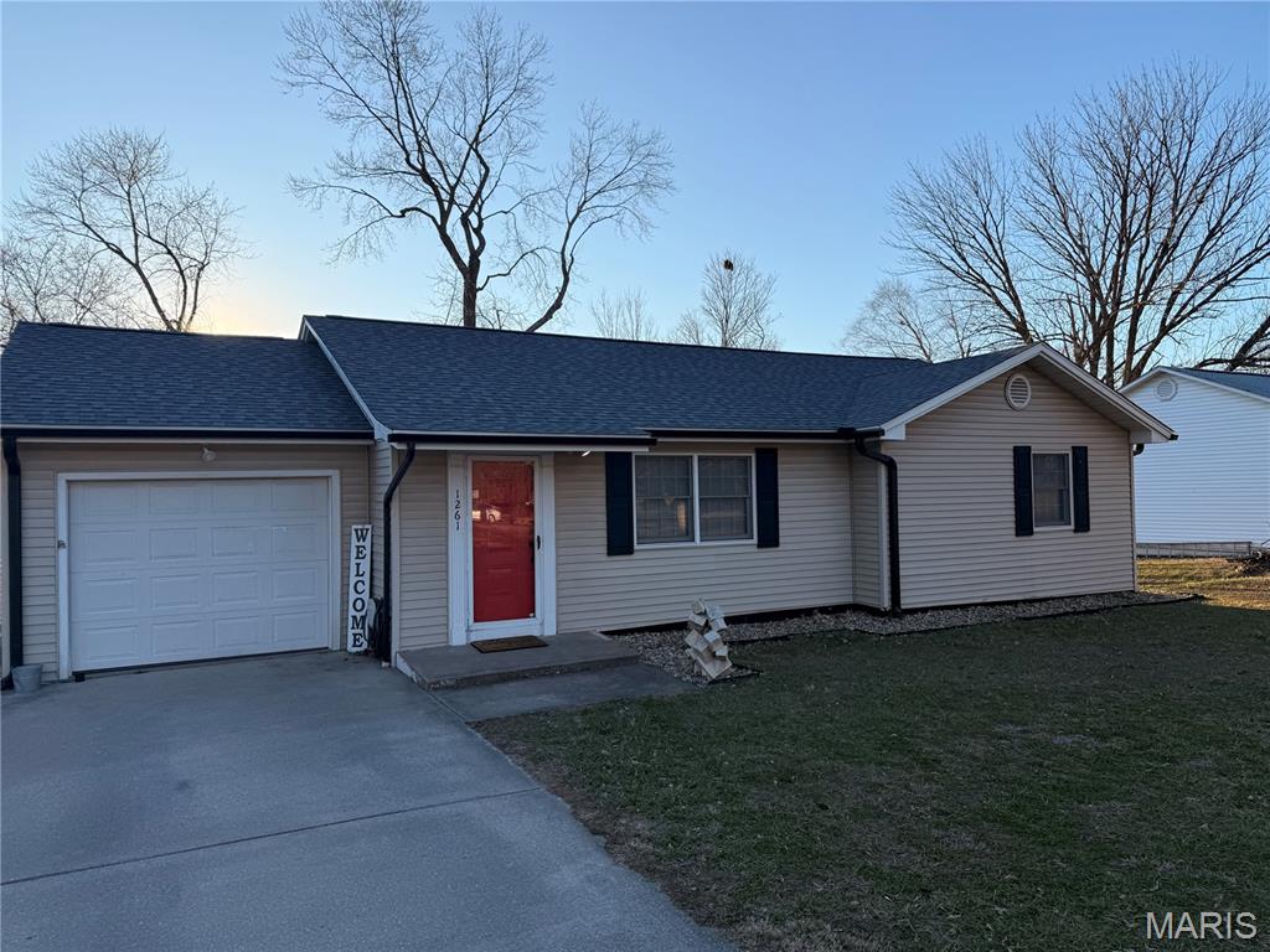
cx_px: 635
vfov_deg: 56.8
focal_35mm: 24
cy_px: 476
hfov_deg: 71.6
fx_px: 881
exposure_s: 1/2801
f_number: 1.78
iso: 80
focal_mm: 6.76
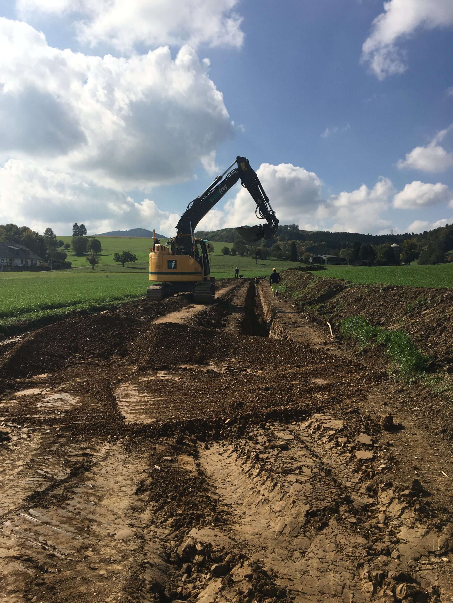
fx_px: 506
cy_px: 302
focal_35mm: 29
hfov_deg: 48.2
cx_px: 226
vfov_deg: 61.7
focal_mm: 4.15
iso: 25
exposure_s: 1/2849
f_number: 2.2
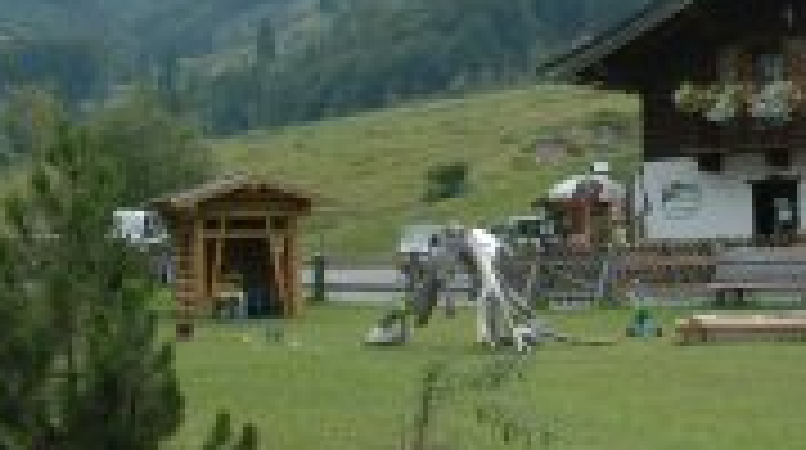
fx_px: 2624
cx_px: 725
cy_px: -135
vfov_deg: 9.6
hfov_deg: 17.2
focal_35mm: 123
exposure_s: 1/125
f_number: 5.6
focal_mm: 28
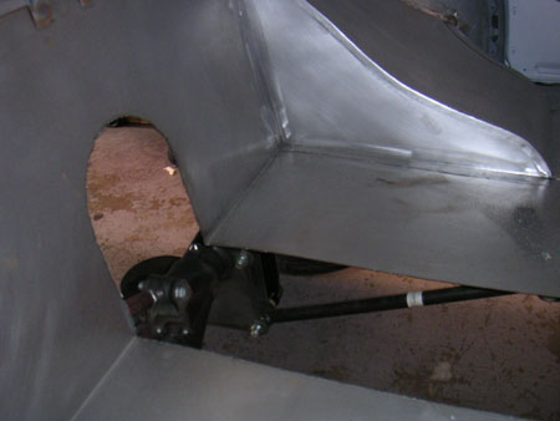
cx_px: 280
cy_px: 210
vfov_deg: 37.8
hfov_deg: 49.0
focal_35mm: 38
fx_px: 615
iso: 160
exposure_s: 1/45
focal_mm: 6
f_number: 2.8
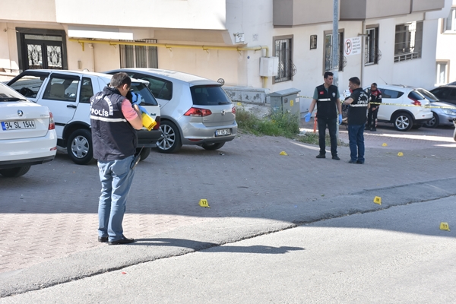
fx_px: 950
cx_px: 228
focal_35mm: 75
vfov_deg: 18.2
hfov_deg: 27.0
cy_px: 152
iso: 320
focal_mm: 50
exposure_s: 1/320
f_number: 9
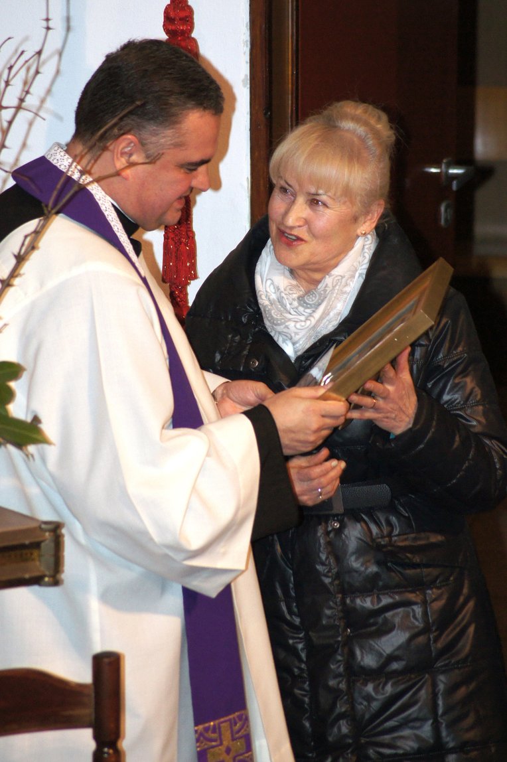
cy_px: 381
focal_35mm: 210
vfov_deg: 9.8
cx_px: 254
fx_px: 4441
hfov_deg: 6.5
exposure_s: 1/125
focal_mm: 140
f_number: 4.5
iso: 800
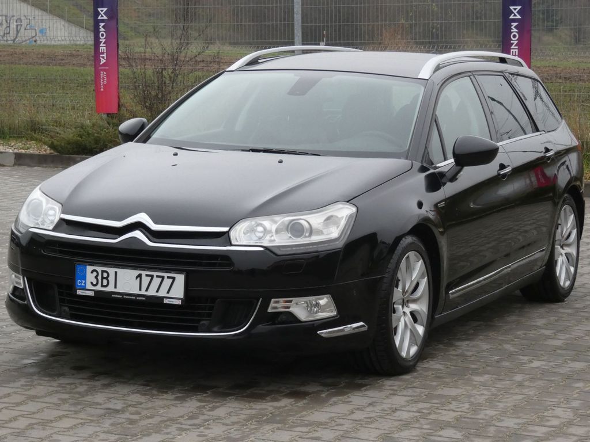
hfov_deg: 18.4
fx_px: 1824
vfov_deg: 13.8
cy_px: 221
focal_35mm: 107
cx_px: 295
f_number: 5.6
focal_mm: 19.2
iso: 320
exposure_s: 1/80
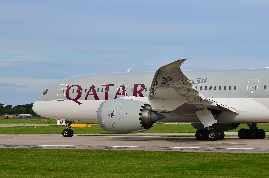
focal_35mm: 150
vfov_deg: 9.1
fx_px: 1119
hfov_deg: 13.7
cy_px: 89
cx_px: 134
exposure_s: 1/800
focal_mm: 100
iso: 200
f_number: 7.1
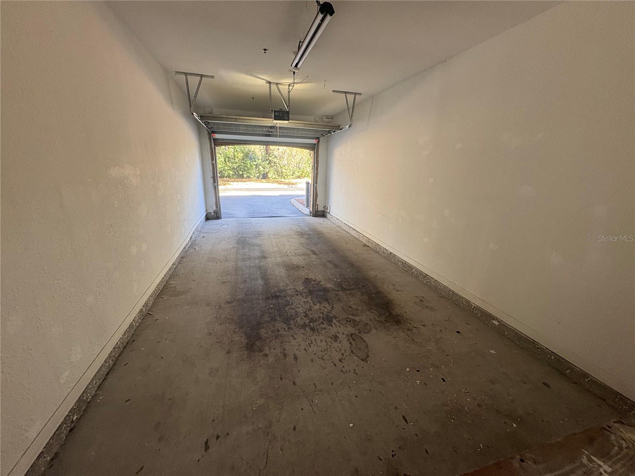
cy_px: 238
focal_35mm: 14
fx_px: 257
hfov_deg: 102.1
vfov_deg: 85.7
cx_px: 318
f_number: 2.2
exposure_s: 1/120
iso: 160
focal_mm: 2.22
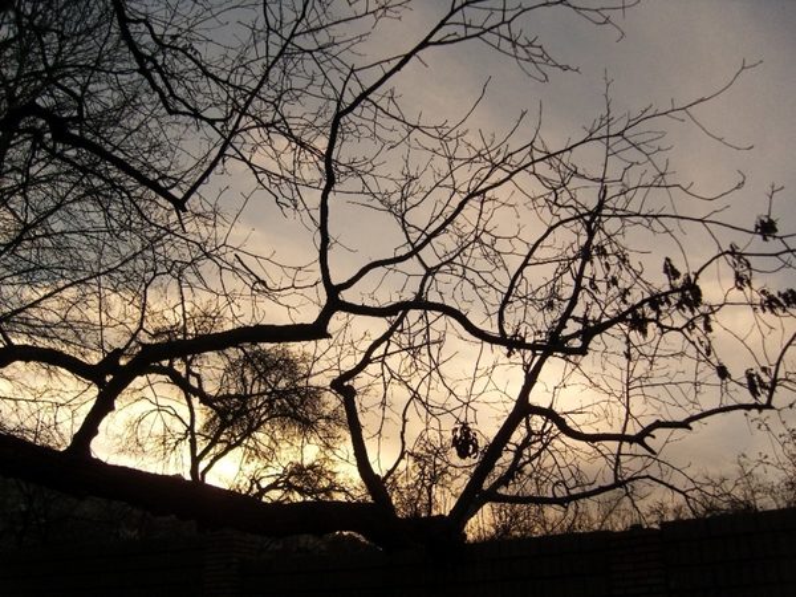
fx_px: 782
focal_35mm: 34
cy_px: 298
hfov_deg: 54.0
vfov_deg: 41.8
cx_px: 398
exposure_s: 1/160
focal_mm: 7.3
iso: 80
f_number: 7
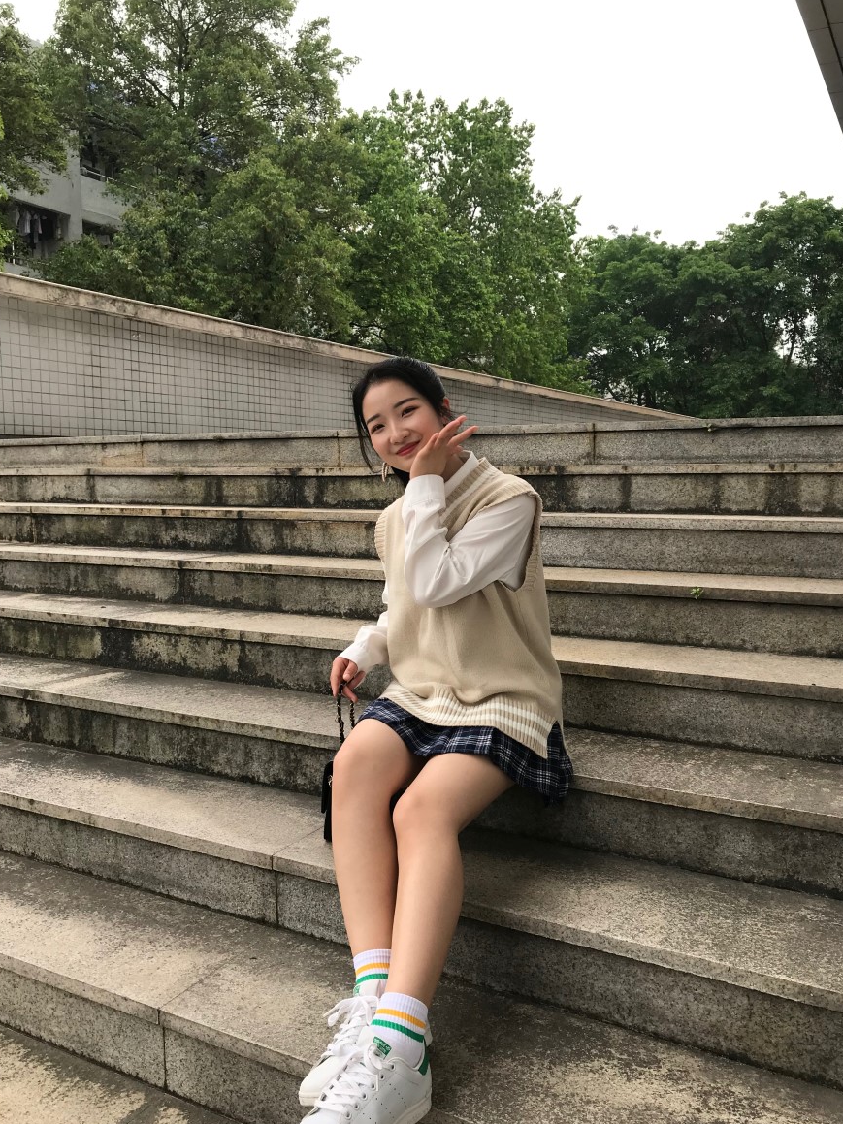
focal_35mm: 29
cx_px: 422
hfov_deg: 48.2
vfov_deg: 61.7
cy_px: 577
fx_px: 942
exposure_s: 1/791
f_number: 1.8
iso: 20
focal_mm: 3.99
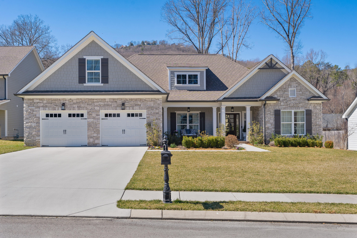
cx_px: 178
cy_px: 119
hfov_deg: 54.4
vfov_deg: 37.9
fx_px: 347
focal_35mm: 35
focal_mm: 35
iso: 320
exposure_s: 1/800
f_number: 7.1
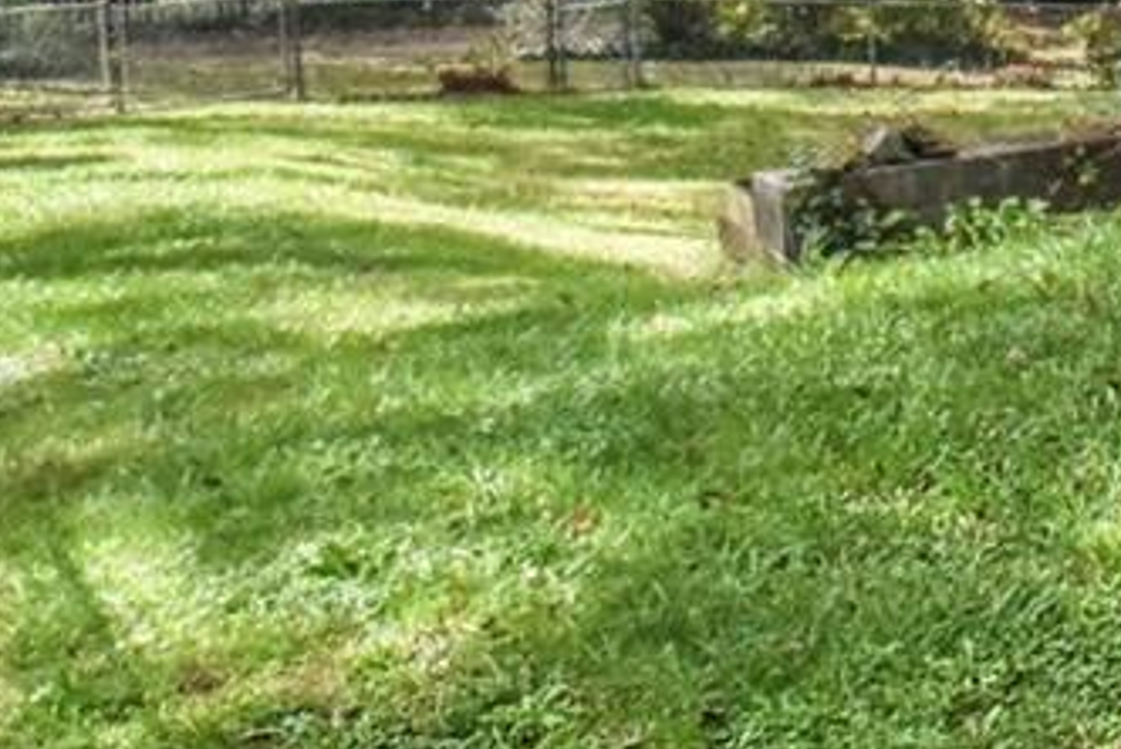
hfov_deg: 23.0
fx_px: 2306
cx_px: 1600
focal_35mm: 74
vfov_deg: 16.9
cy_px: -353
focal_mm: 24
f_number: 18
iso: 4000
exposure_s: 1/320
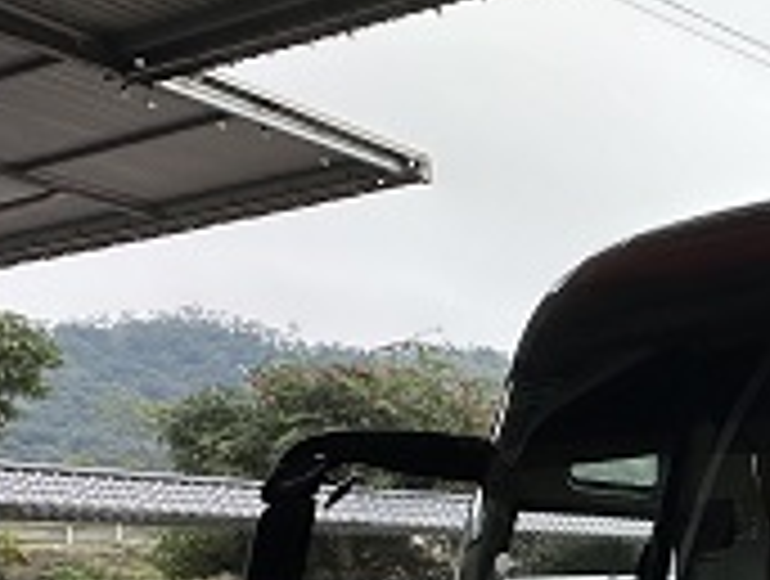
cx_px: 1337
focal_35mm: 49
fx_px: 1092
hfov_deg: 23.3
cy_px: 625
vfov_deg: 27.5
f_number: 2.2
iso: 40
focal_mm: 2.22
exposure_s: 1/520
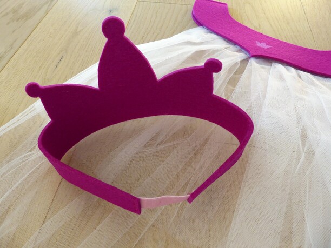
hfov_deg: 67.3
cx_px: 166
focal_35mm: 26
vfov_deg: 53.1
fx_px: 249
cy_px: 124
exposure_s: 1/60
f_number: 2.8
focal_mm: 4.5
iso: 250
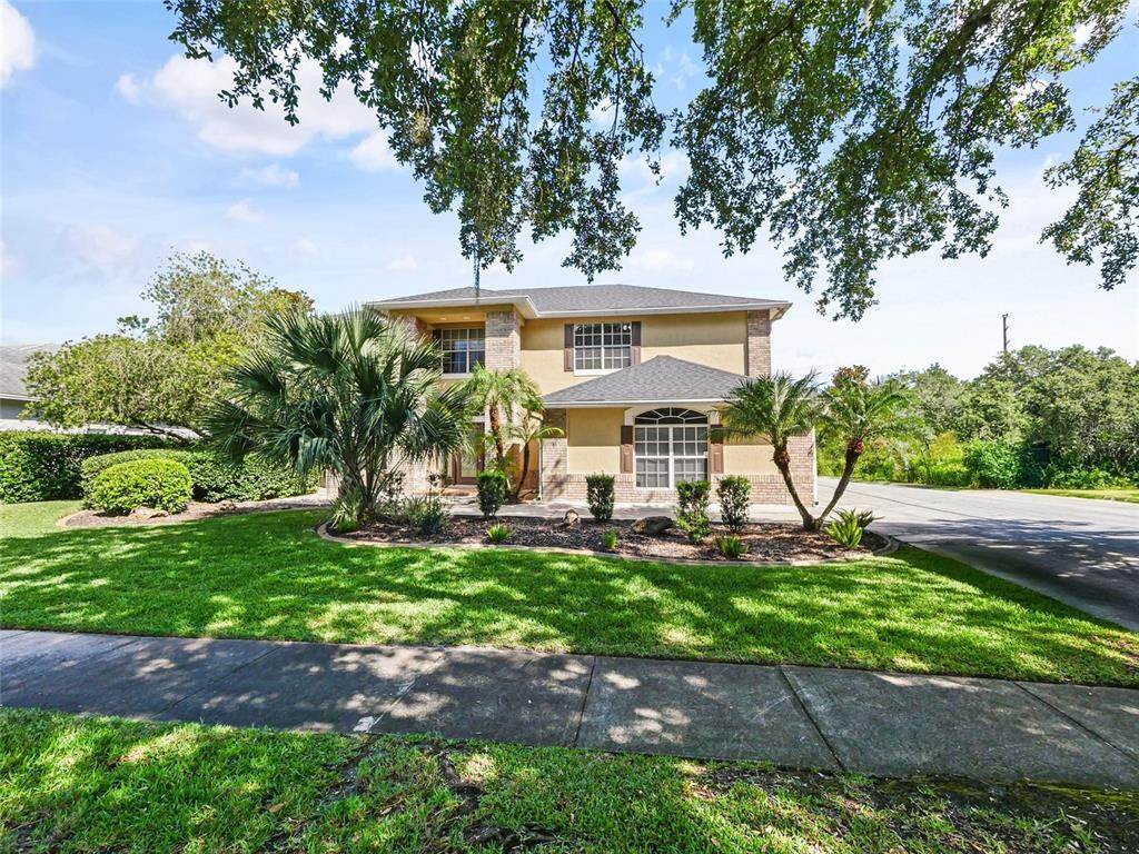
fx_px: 461
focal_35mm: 14
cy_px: 427
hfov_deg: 102.1
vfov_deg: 85.7
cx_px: 570
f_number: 6.3
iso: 200
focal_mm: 7
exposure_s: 1/250
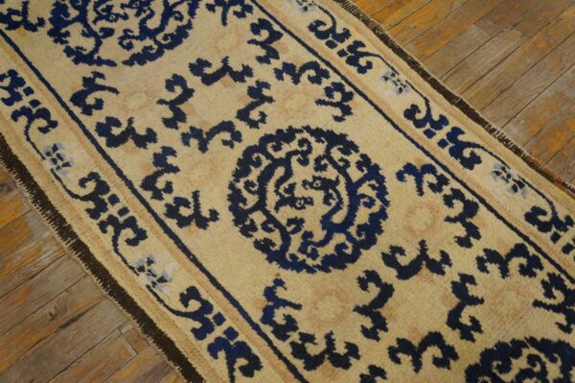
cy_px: 192
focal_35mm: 33
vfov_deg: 39.9
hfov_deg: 57.3
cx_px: 288
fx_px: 527
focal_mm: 22
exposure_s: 1/160
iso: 1250
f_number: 4
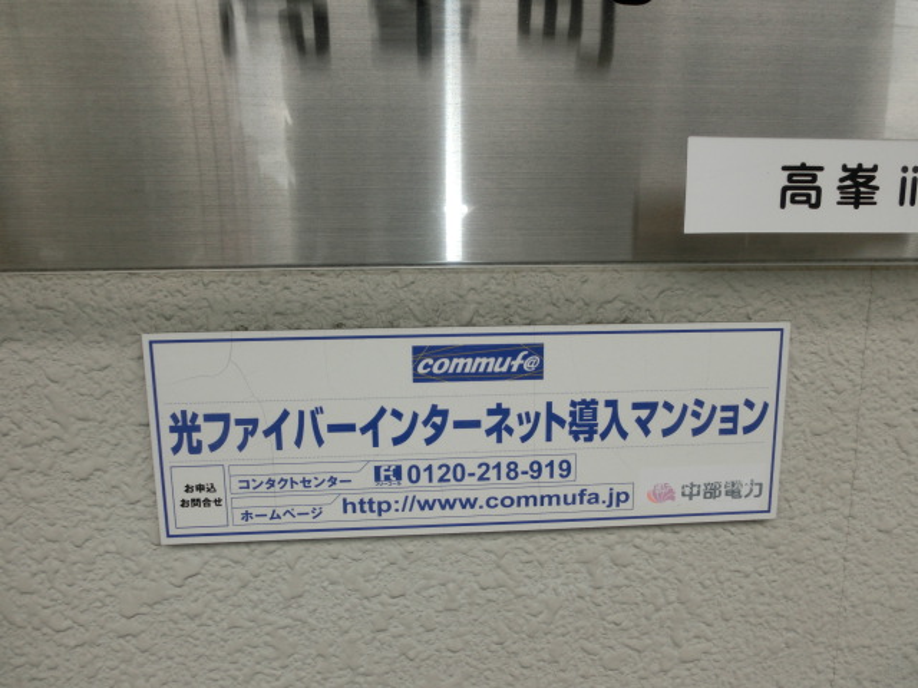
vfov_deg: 56.8
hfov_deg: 71.6
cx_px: 459
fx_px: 636
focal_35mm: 24
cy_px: 344
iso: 80
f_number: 3
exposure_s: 1/640
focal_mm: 4.24
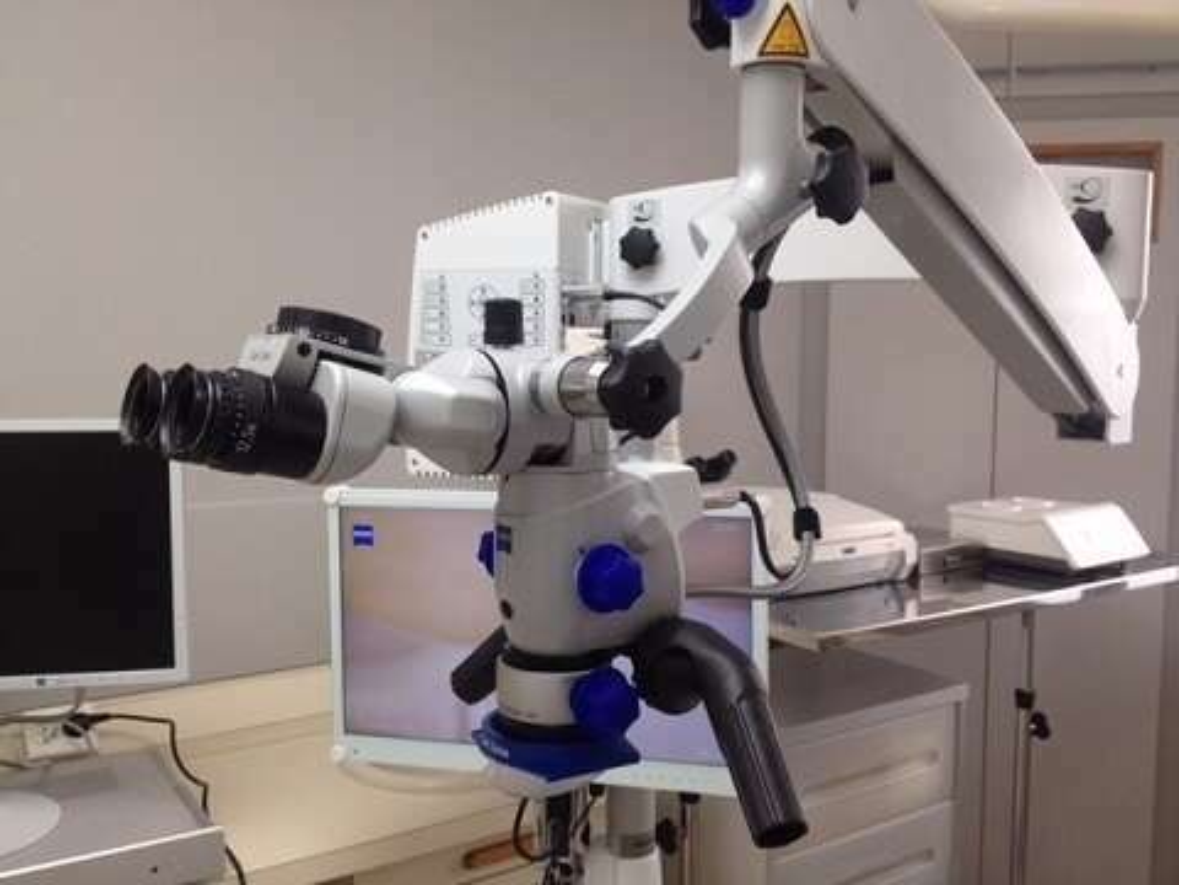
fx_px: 1192
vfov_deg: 40.7
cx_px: 590
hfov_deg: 52.6
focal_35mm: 35
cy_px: 442
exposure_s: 1/60
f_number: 2.4
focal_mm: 4.28
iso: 80
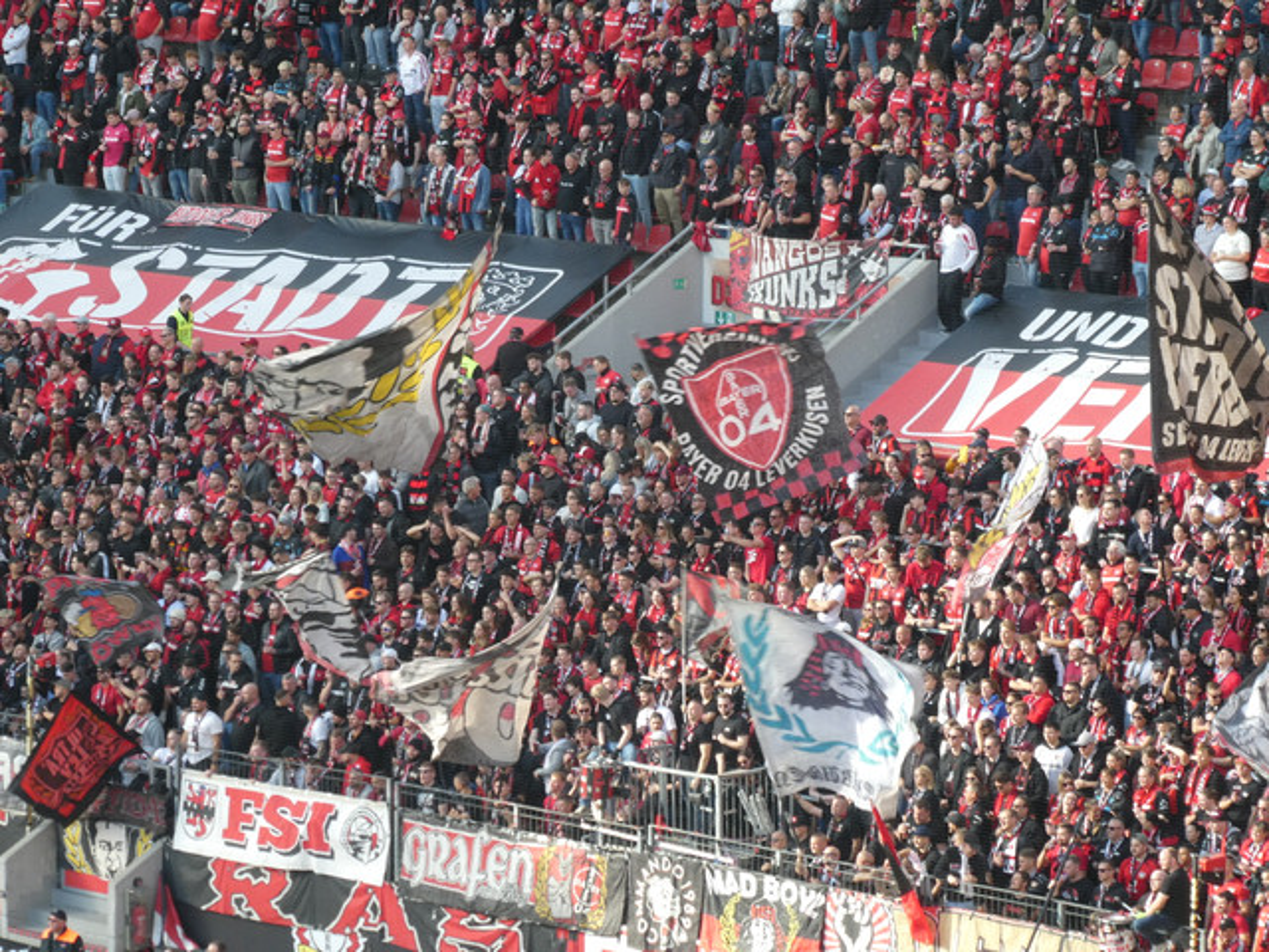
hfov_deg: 9.9
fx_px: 7332
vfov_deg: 7.4
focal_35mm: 200
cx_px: 634
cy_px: 476
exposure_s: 1/80
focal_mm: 35.8
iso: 160
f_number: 5.6
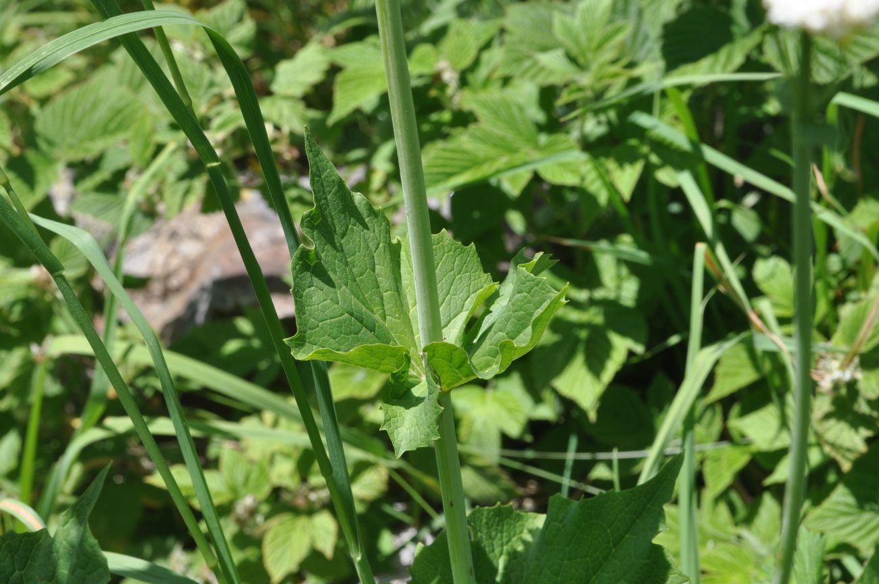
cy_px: 292
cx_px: 440
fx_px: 2743
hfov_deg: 18.2
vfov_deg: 12.1
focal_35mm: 112
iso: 200
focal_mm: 75
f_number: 13
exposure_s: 1/125
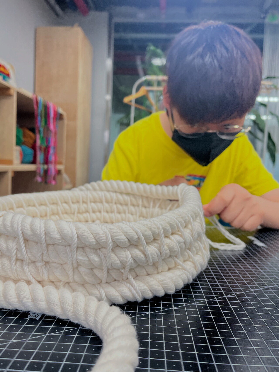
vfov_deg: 67.3
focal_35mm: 26
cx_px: 140
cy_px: 186
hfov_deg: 53.1
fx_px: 279
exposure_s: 1/120
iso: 40
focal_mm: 5.1
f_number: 1.6
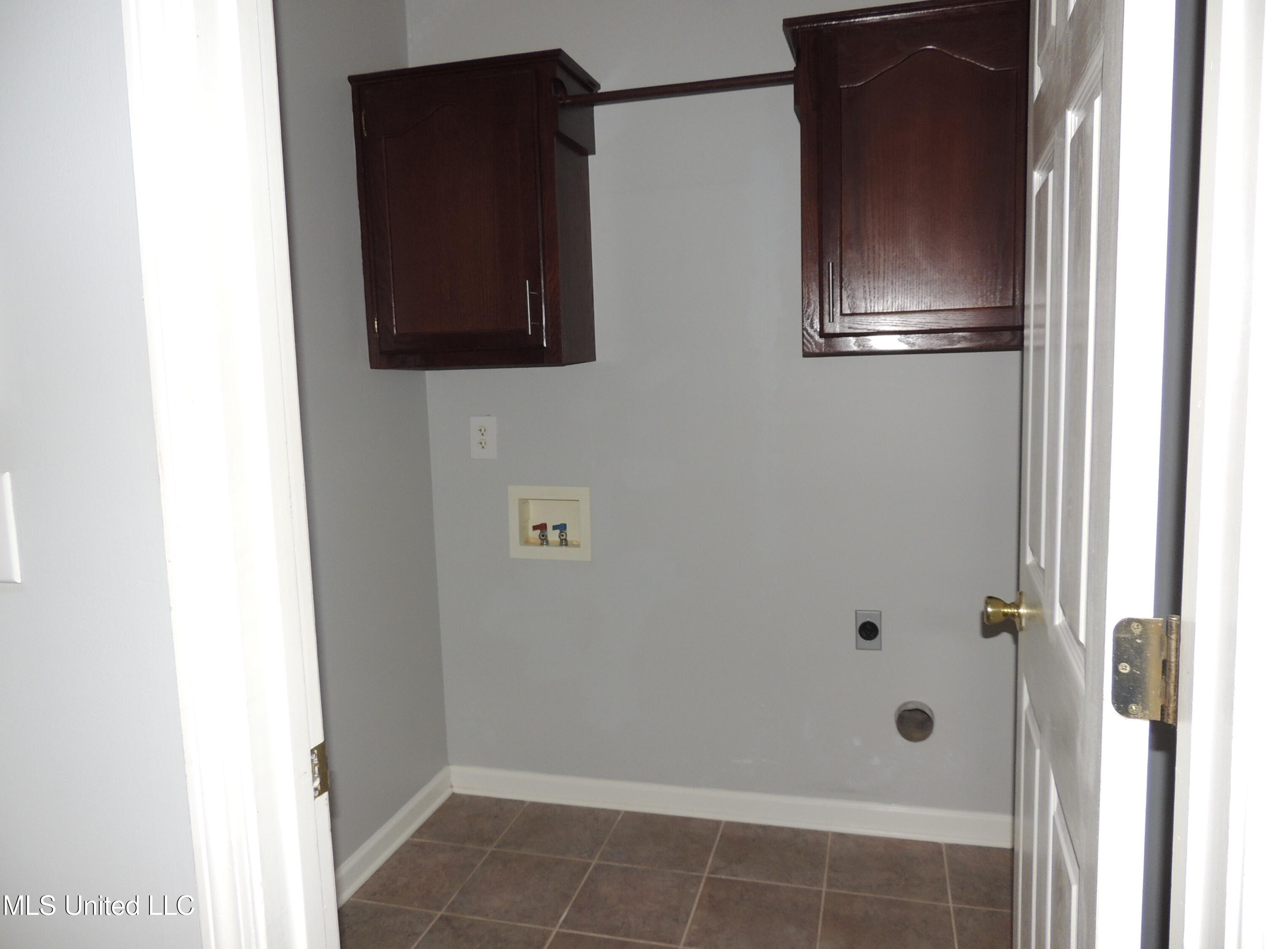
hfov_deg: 71.6
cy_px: 474
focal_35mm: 24
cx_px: 633
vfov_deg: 56.8
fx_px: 878
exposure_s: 1/30
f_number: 3
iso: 200
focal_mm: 4.3
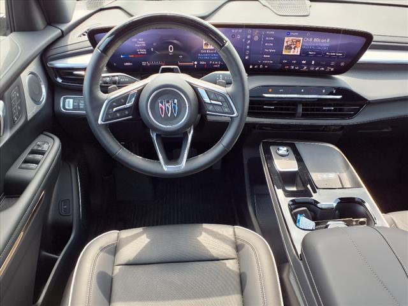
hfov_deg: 65.3
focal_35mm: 27
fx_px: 318
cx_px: 204
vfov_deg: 51.4
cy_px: 153
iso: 40
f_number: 1.9
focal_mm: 3.58
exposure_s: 1/120
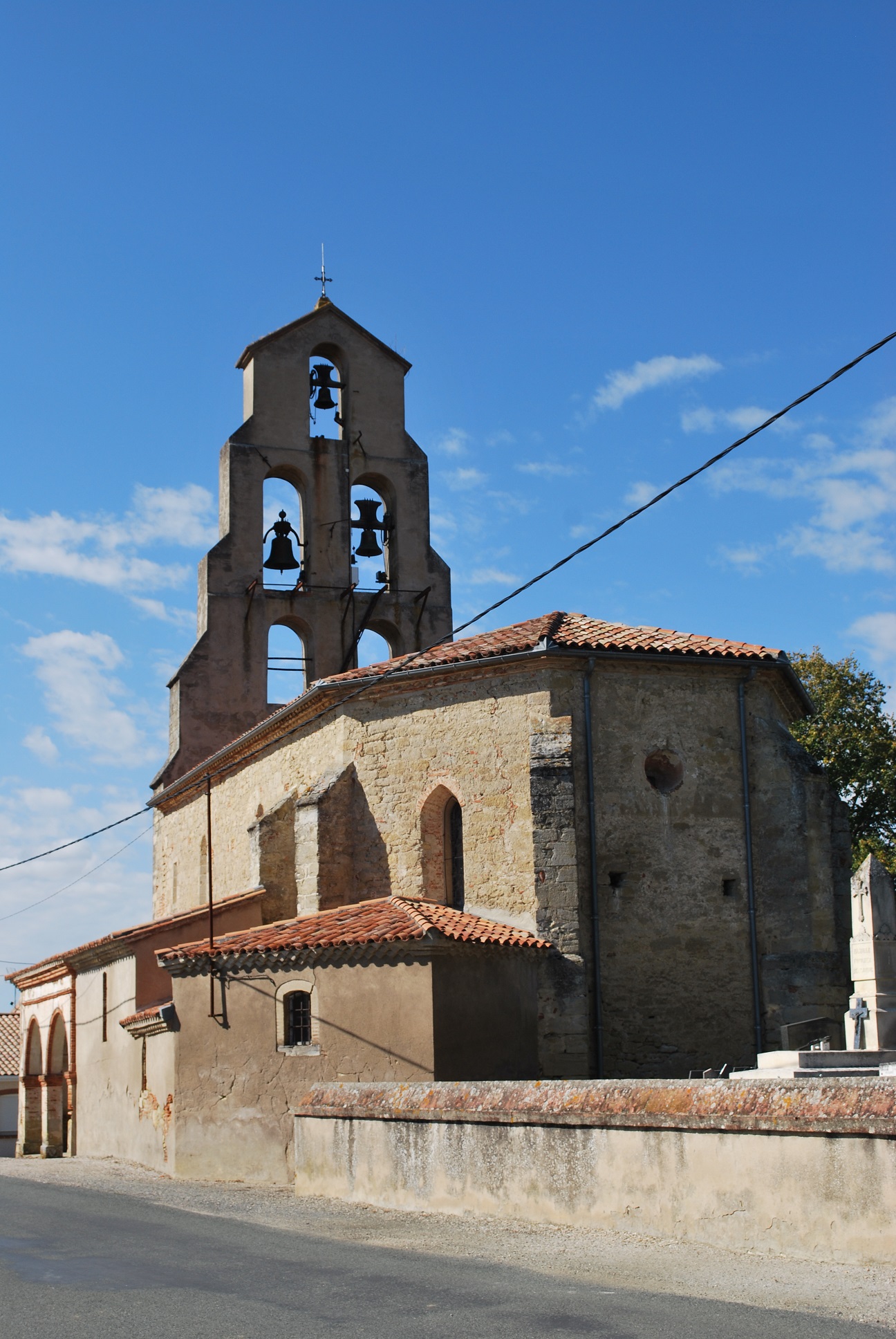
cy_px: 670
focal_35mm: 48
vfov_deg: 41.1
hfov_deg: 28.2
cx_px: 448
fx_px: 1787
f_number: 8
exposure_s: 1/250
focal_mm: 32
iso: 100
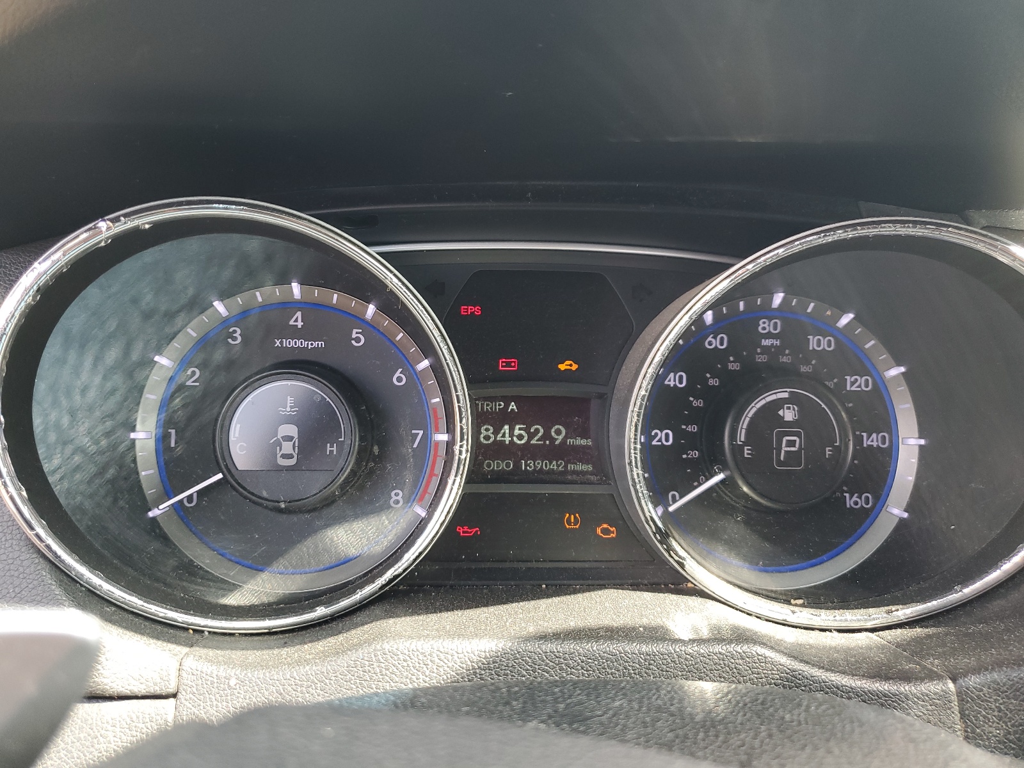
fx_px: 769
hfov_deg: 67.3
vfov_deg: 53.1
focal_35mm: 26
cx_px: 512
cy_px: 384
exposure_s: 1/120
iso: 68
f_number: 1.5
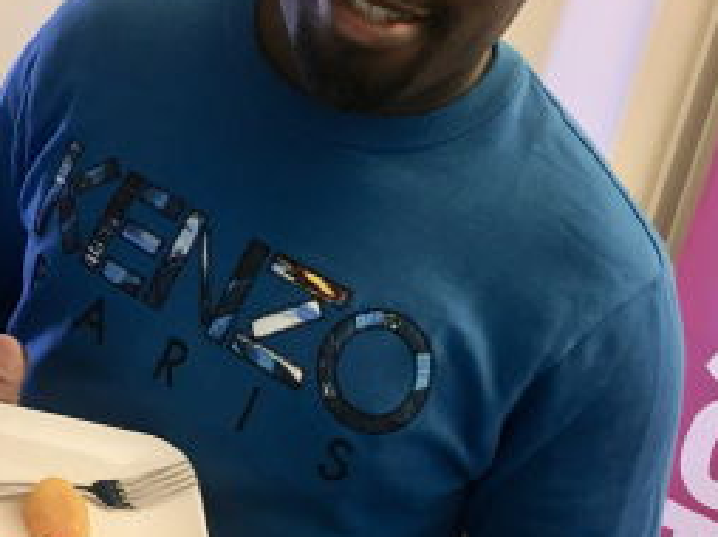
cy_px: 219
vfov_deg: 25.6
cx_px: 269
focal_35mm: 57
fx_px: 1181
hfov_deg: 33.6
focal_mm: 4.15
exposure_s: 1/33
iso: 125
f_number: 2.2
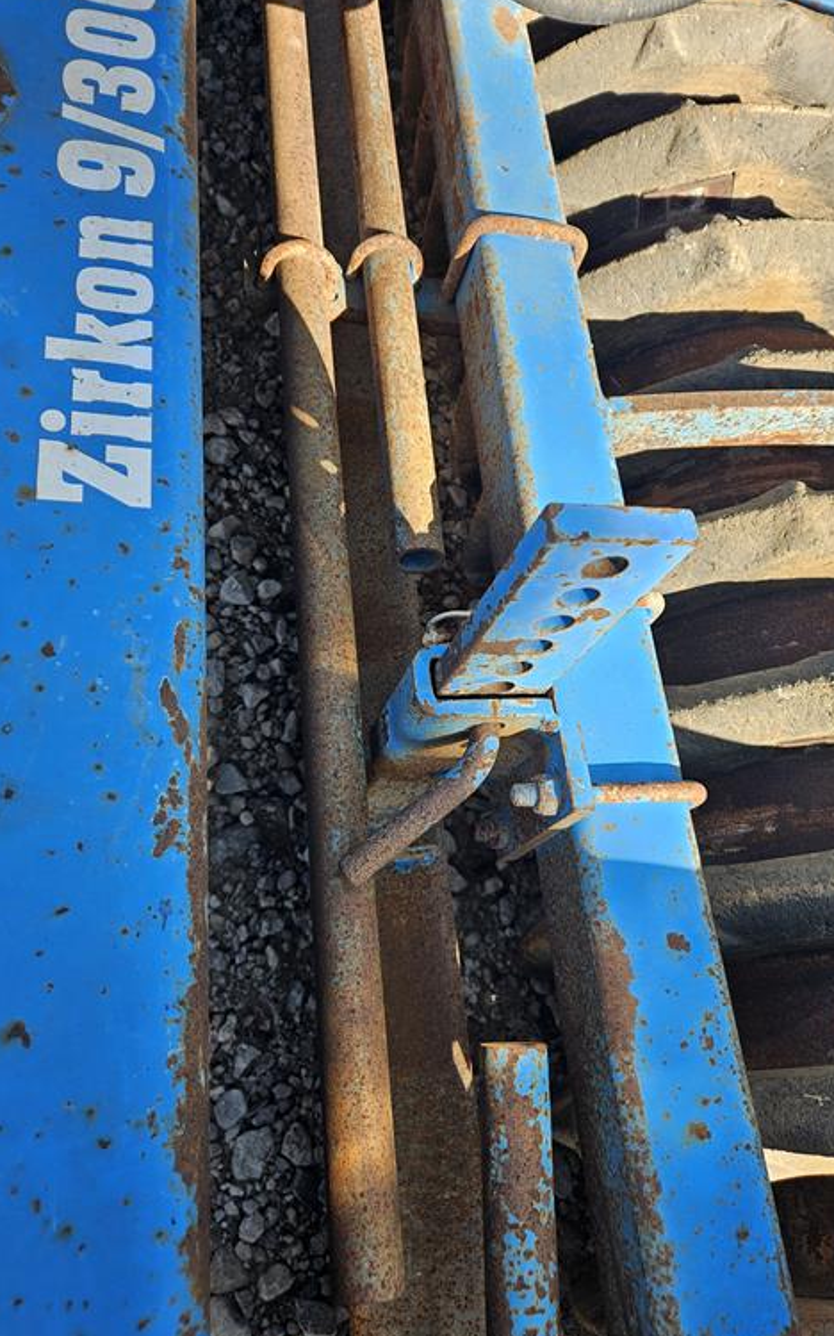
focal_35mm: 25
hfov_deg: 49.3
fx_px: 909
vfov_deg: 72.5
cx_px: 424
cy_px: 664
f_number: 1.8
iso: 25
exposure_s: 1/200
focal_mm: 5.4
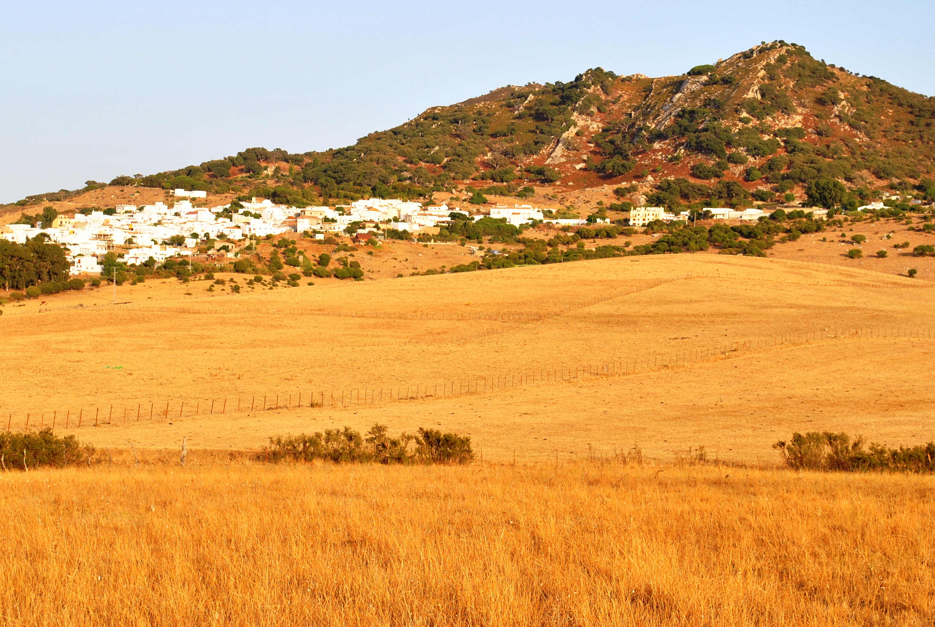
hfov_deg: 22.2
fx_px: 2383
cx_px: 436
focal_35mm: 92
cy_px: 280
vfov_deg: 15.0
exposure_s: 1/160
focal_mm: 55
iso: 200
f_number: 9
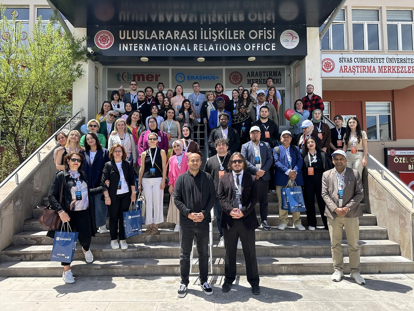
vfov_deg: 56.8
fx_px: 287
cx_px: 207
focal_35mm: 24
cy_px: 156
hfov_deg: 71.6
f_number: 1.78
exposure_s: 1/1289
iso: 80
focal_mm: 6.86
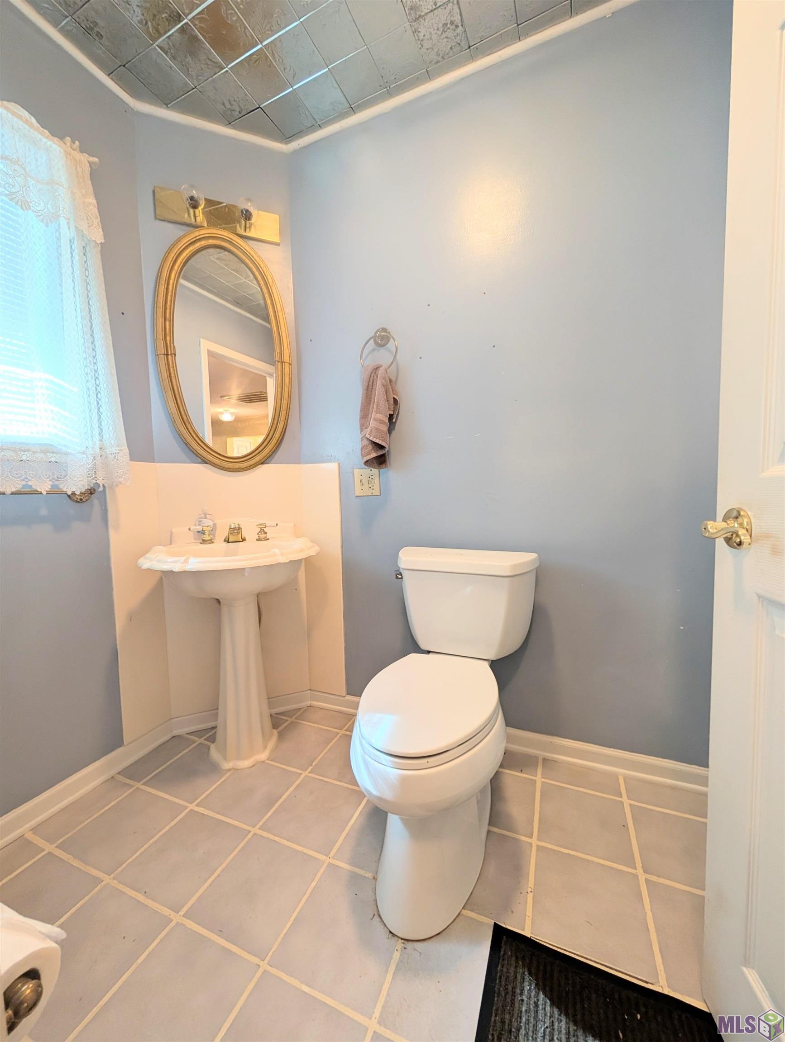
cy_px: 521
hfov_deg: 94.6
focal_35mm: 12
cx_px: 392
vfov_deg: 110.5
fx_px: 362
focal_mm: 2.02
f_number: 1.7
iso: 73
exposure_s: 1/24
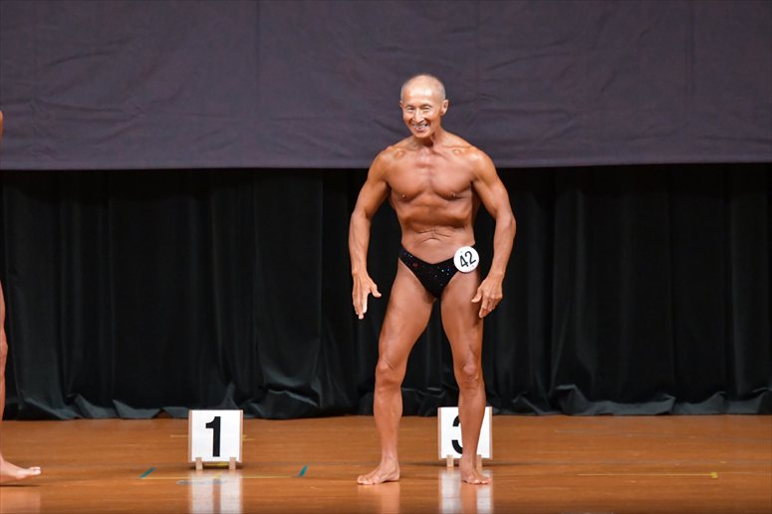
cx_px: 386
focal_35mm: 285
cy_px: 257
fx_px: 6109
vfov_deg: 4.8
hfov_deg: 7.2
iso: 6400
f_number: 5.6
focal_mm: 190
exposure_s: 1/400
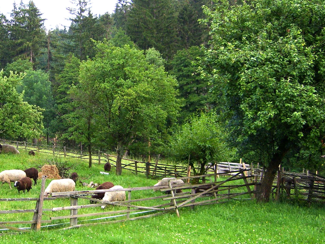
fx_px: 545
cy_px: 141
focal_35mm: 58
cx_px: 59
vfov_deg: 25.2
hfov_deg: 32.2
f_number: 2.8
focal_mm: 5.8
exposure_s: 1/350
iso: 50
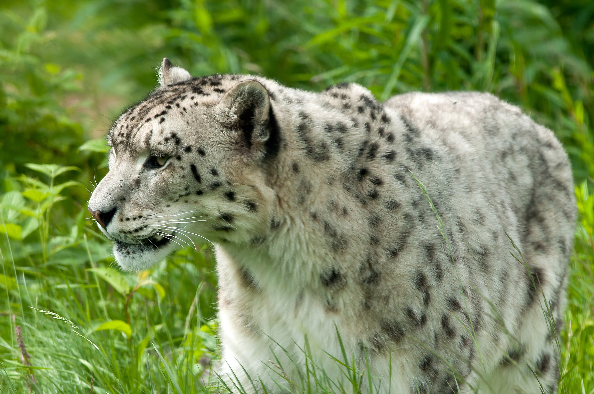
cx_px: 234
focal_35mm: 632
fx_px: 10415
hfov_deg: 3.3
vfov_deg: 2.2
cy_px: 262
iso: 400
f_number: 8
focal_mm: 300
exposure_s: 1/500
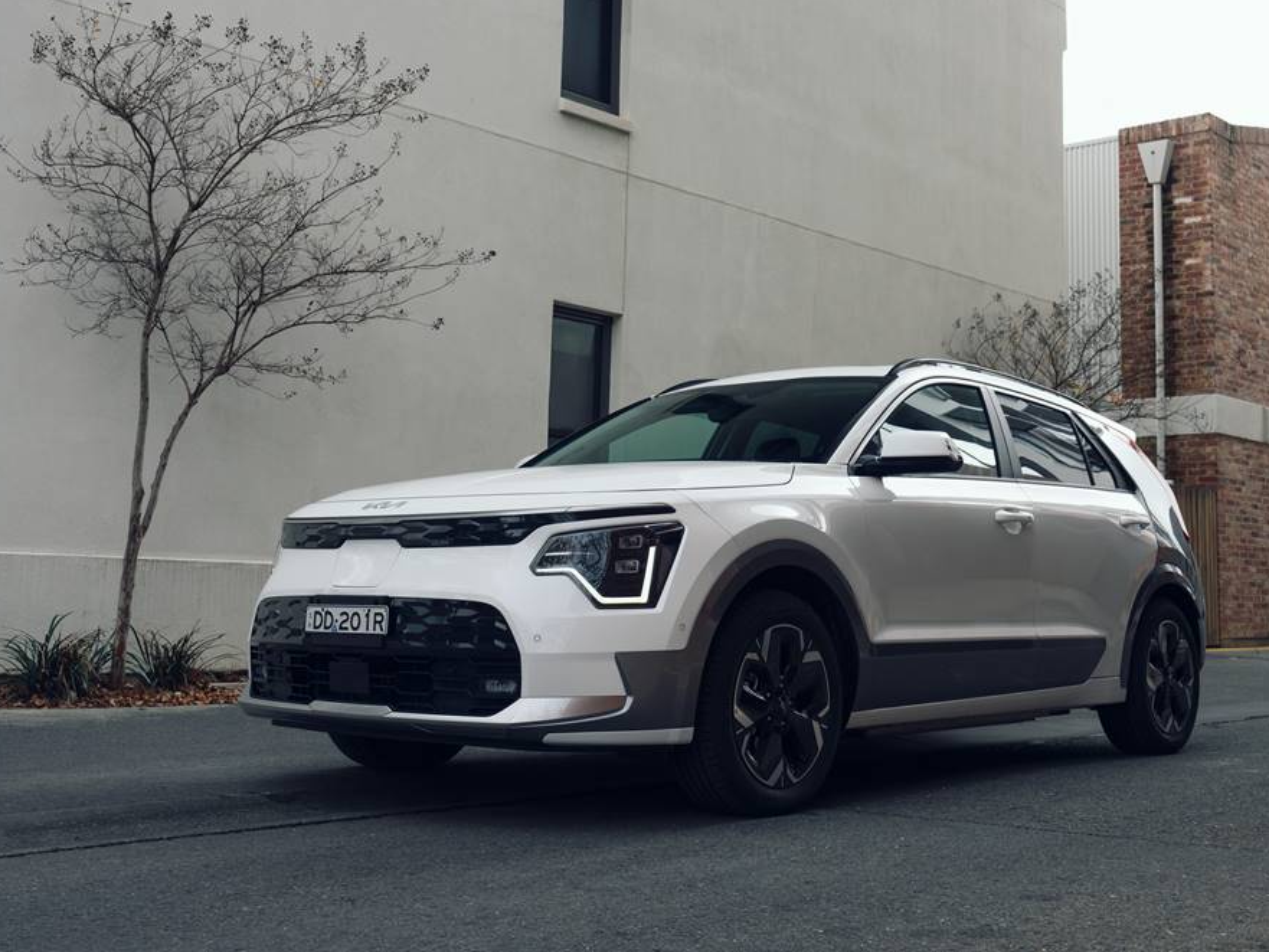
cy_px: 475
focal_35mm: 36
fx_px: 1320
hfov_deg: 51.2
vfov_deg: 39.7
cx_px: 704
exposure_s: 1/100
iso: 250
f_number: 6.3
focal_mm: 33
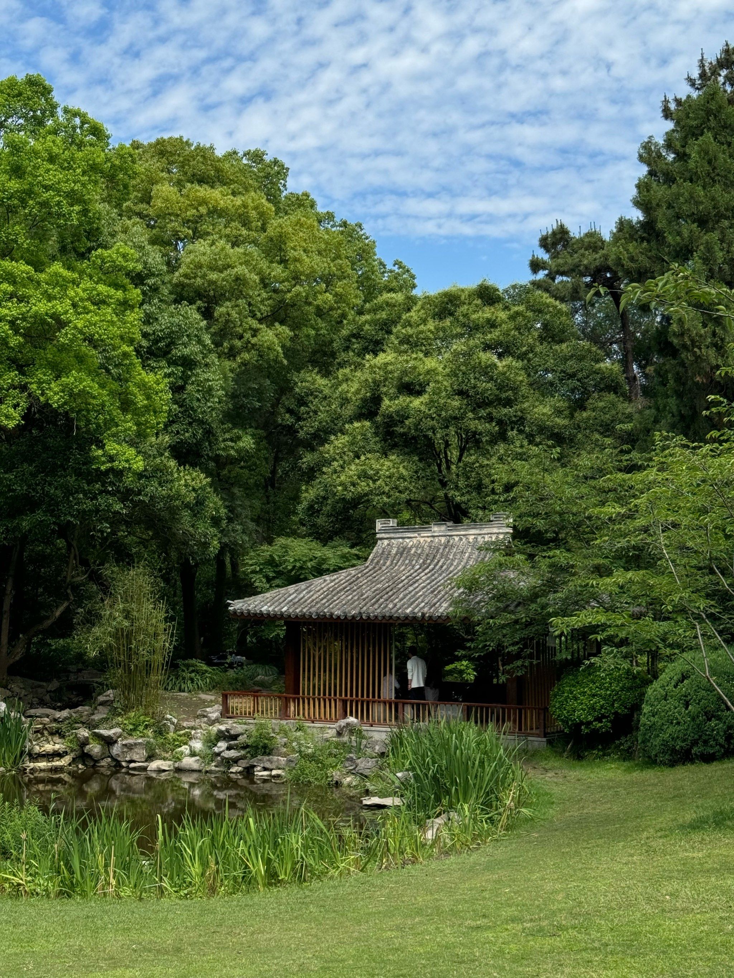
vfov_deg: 39.7
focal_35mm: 48
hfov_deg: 30.3
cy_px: 489
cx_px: 367
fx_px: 1357
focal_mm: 6.76
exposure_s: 1/4049
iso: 64
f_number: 1.78
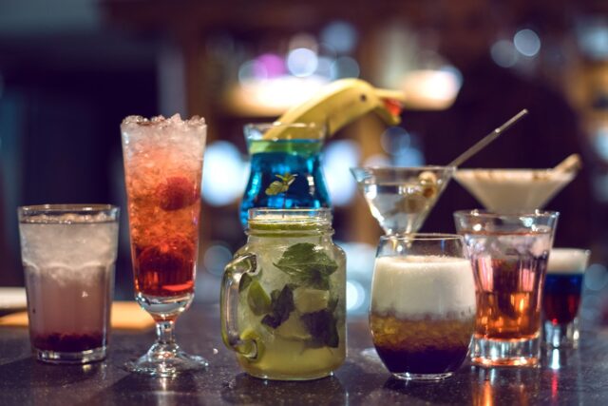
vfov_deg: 27.0
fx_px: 845
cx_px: 304
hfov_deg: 39.6
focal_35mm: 50
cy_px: 203
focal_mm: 50
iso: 1000
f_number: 2
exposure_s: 1/80
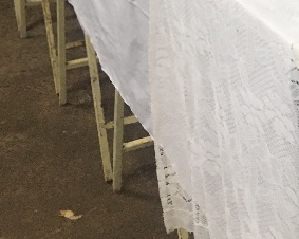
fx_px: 884
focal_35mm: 100
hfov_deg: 16.9
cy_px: -60
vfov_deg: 14.8
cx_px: 483
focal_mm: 4.15
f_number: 2.2
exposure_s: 1/30
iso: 160
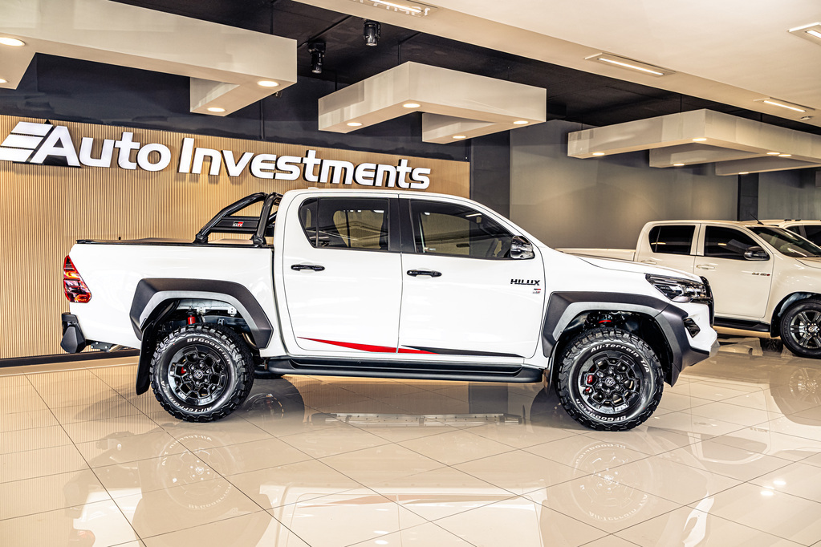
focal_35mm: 28
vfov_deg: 46.4
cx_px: 410
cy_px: 274
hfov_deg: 65.5
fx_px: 639
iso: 640
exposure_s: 1/125
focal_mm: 28
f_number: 4.5
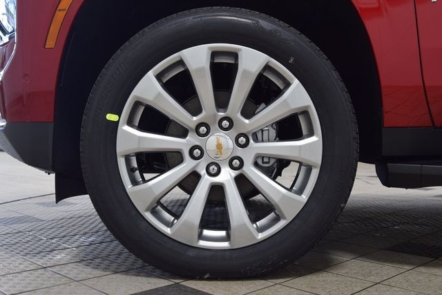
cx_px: 221
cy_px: 148
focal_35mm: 44
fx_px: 534
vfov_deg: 30.9
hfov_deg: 45.0
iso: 450
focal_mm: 29
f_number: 6.3
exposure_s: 1/15
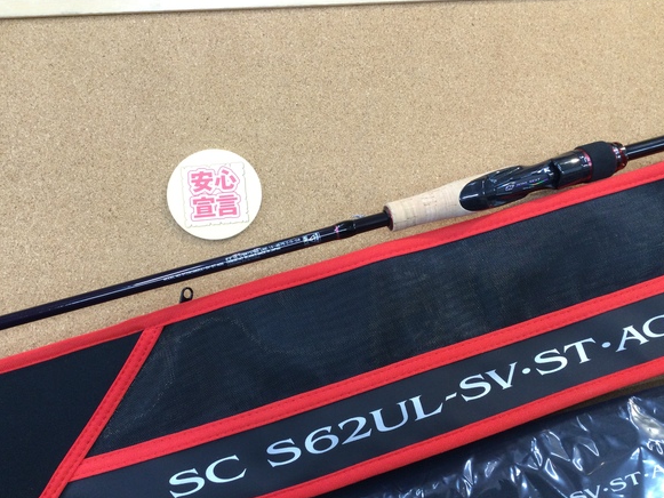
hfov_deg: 56.8
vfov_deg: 44.2
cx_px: 336
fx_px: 614
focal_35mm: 32
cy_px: 243
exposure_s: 1/30
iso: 64
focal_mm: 3.3
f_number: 2.4
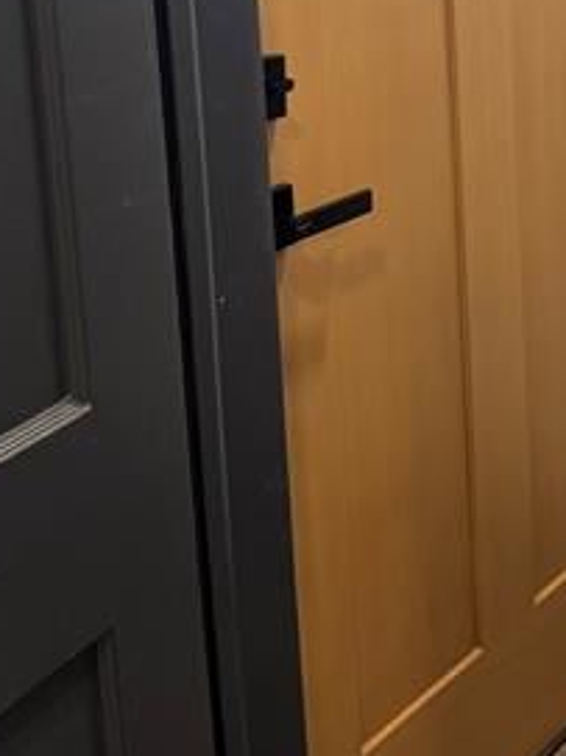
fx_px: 1484
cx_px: 588
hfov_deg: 20.8
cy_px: 6
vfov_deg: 27.0
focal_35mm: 68
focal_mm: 6.76
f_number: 1.78
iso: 125
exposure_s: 1/60
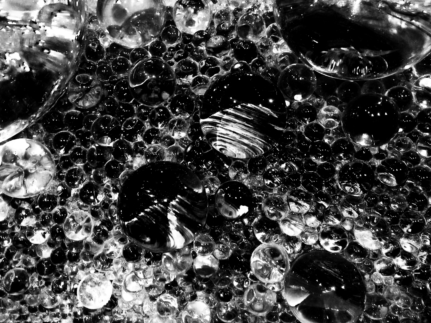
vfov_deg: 41.7
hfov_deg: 53.9
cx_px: 203
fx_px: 423
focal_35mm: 34
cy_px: 141
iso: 160
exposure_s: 1/30
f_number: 2.2
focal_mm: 4.12
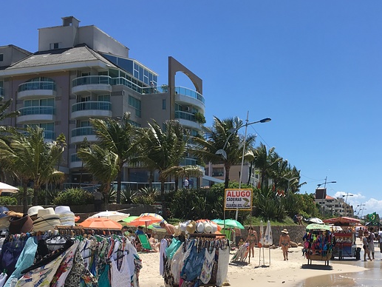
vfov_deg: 32.6
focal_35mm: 44
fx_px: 486
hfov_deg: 42.3
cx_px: 260
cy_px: 193
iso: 25
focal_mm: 4.15
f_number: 2.2
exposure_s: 1/2079
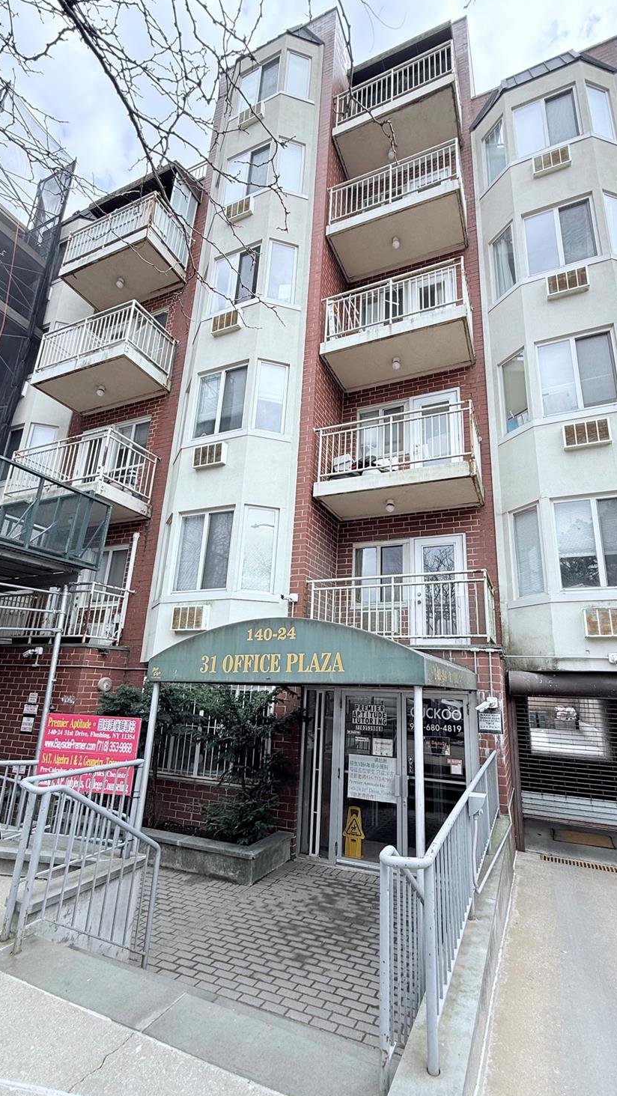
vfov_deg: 99.3
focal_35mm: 16
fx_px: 465
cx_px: 344
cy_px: 563
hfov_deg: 66.9
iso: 50
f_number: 2.2
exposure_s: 1/333
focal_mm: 2.22
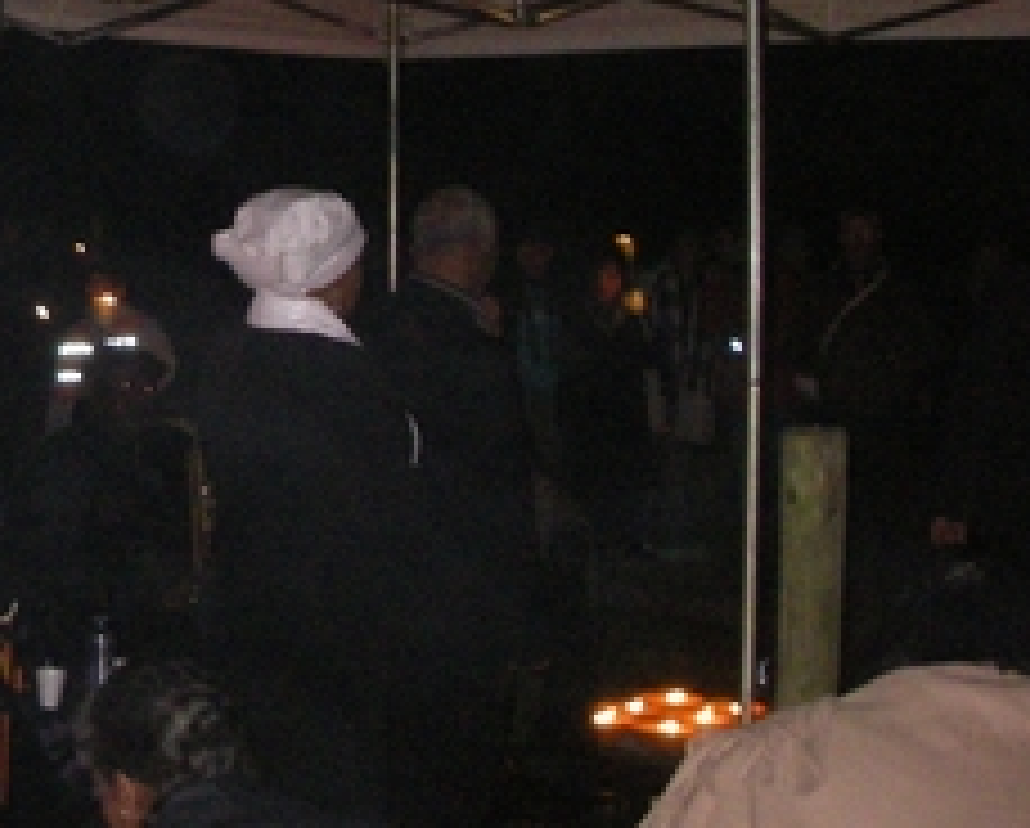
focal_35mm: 97
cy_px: 158
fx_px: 2962
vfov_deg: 15.8
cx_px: -261
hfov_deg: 18.5
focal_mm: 6.3
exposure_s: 1/40
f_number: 3.3
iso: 400
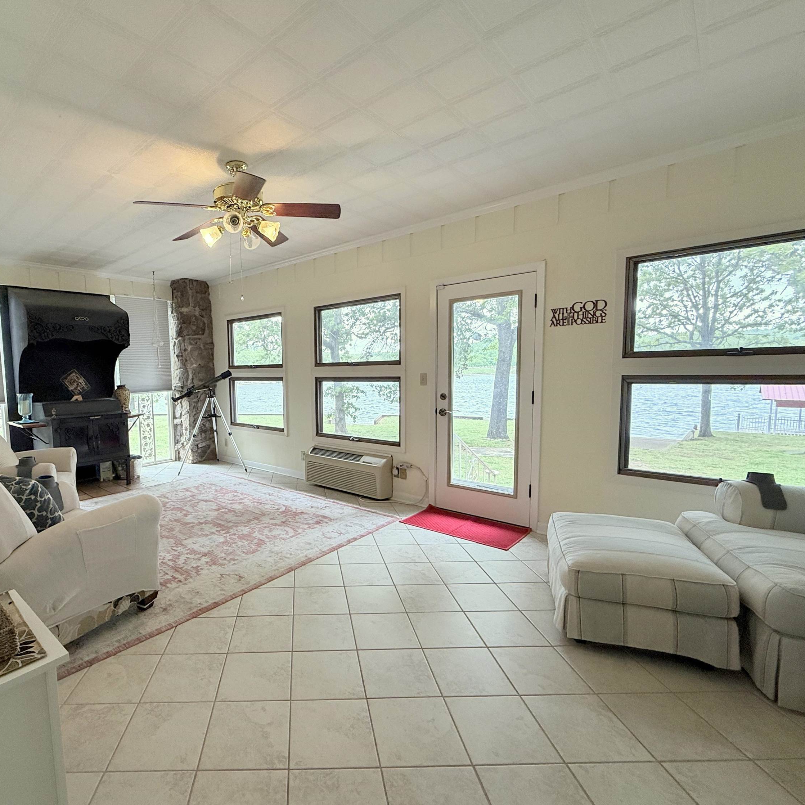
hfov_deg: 82.4
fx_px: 447
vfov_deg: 84.0
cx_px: 301
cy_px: 408
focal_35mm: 17
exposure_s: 1/120
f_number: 2.2
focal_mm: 2.22
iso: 200
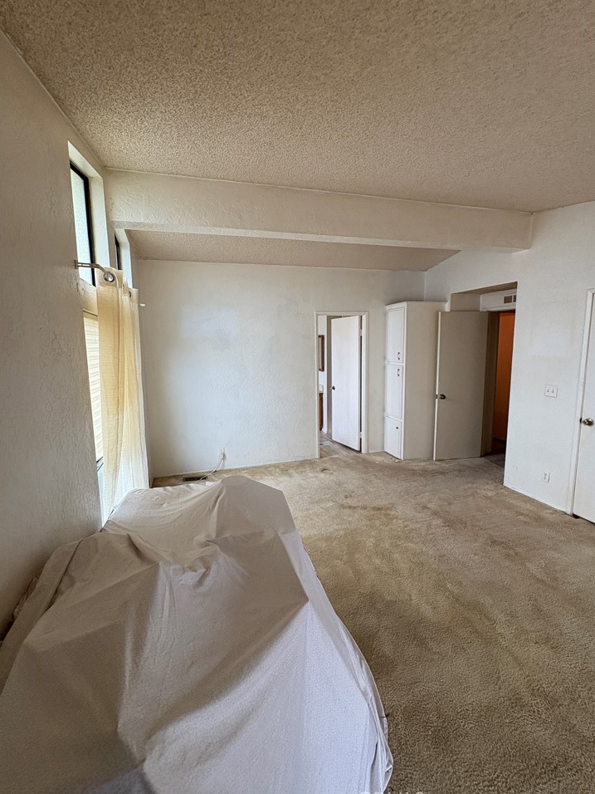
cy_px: 386
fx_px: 344
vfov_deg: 98.1
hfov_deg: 81.7
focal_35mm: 15
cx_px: 285
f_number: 2.2
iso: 160
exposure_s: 1/99
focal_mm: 2.22
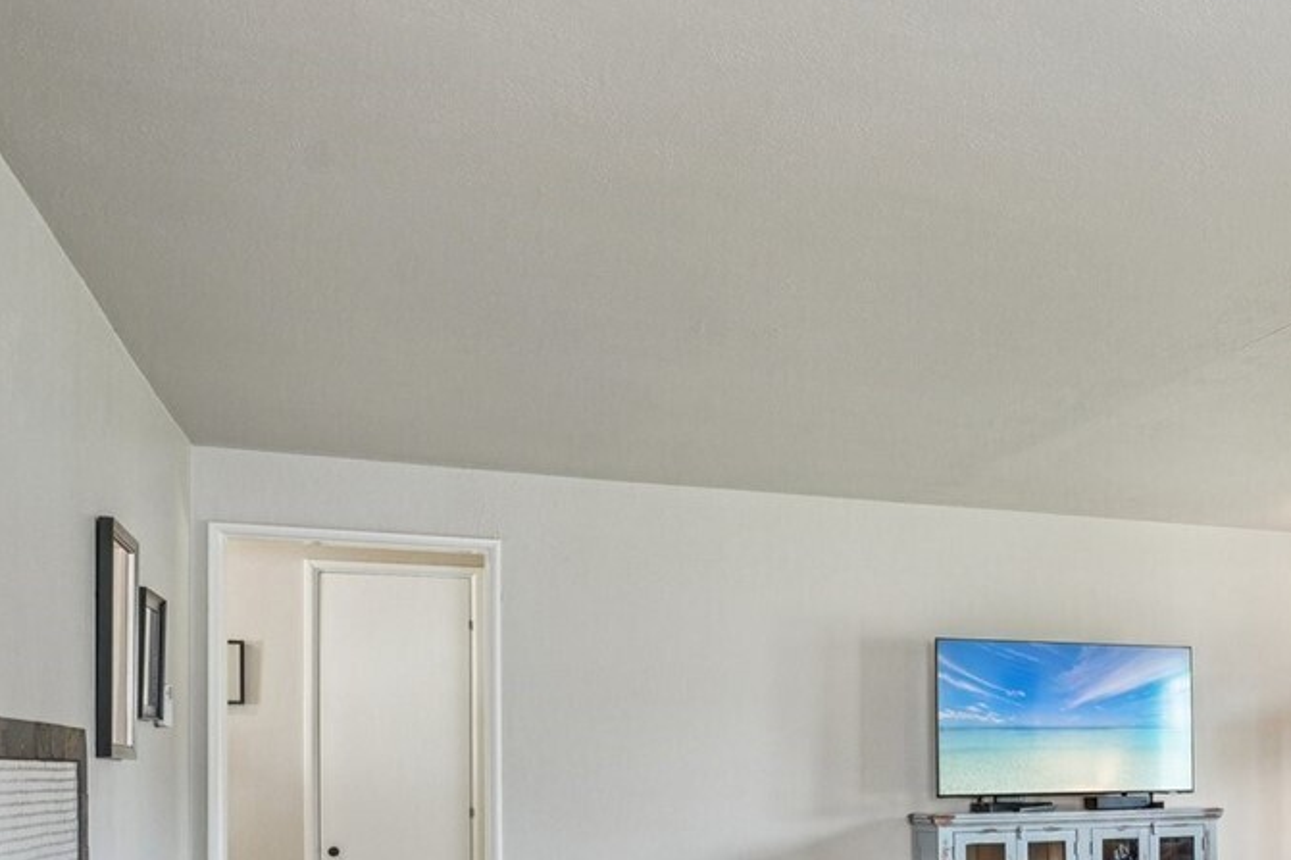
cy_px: 780
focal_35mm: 43
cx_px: 1521
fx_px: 1542
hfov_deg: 36.1
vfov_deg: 29.8
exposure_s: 1/10
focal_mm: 17
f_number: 8
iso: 400
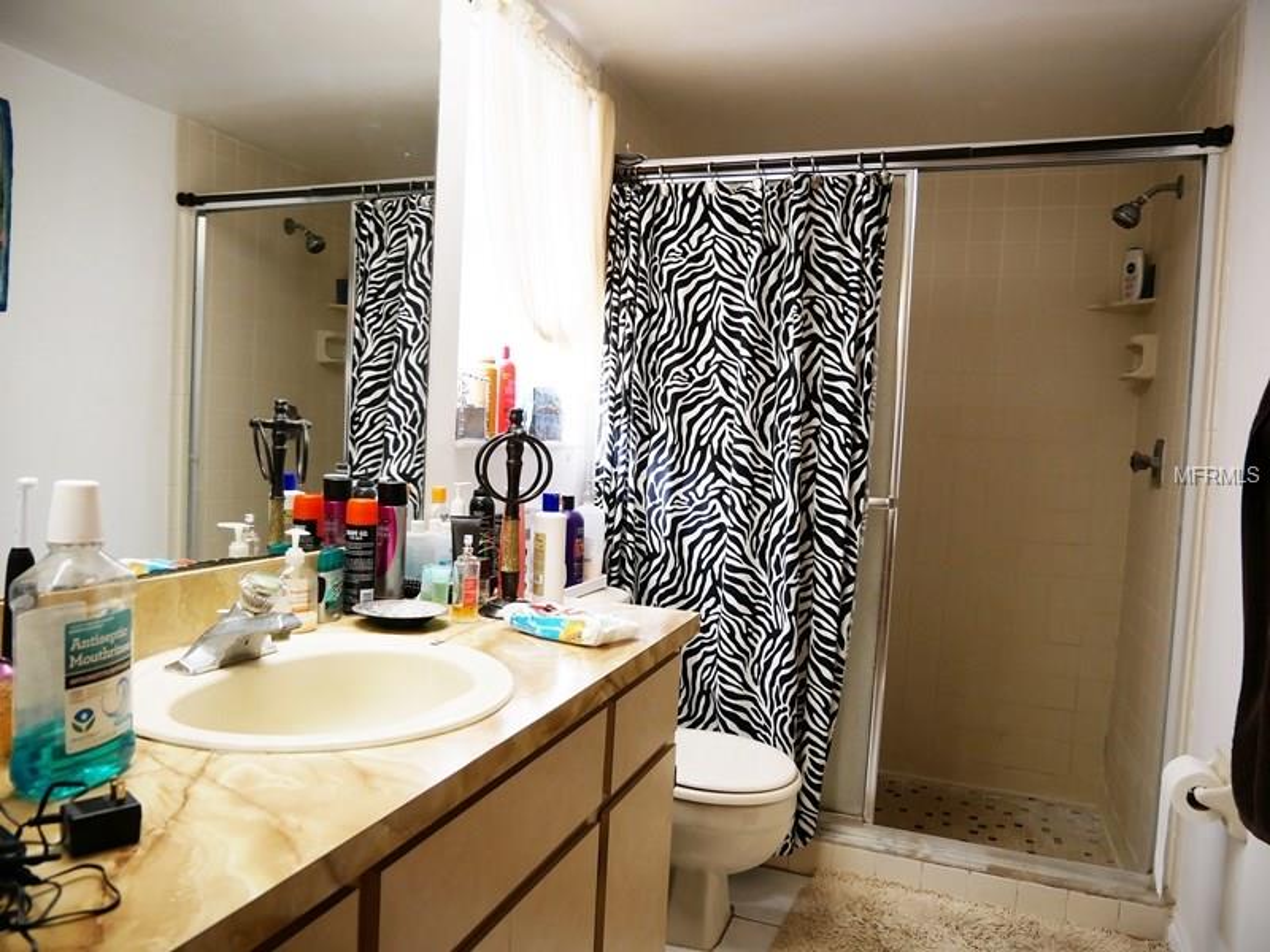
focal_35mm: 24
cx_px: 635
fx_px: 881
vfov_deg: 56.8
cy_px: 476
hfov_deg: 71.6
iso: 400
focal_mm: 12
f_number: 3.5
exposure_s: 1/60
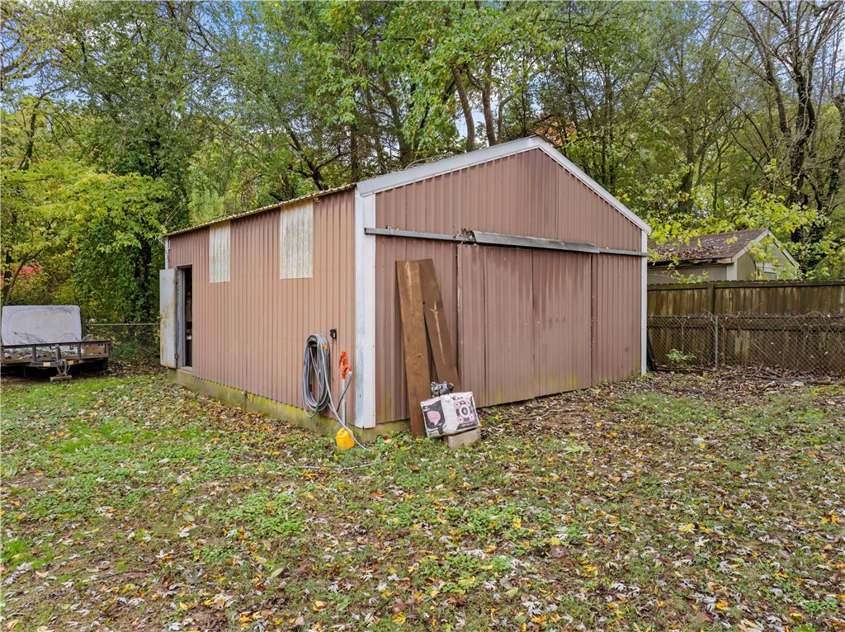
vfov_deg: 56.7
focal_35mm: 24
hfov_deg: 71.6
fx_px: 585
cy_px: 316
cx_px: 422
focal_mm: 12.29
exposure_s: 1/100
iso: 200
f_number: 2.8
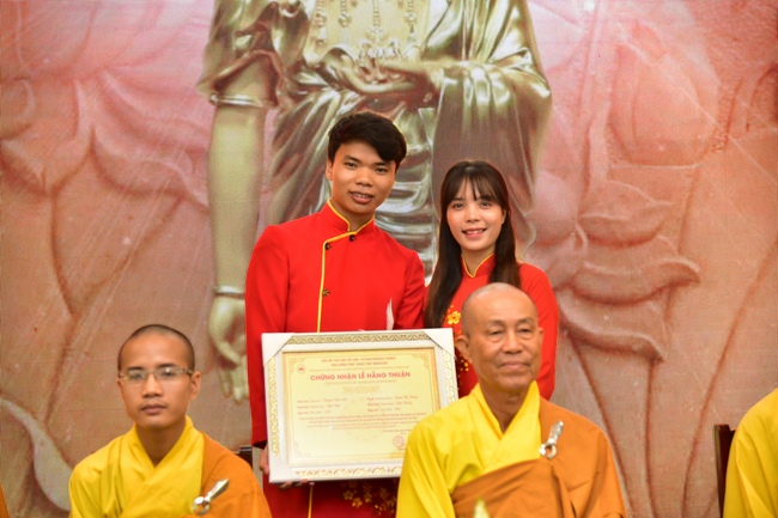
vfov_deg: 19.4
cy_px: 259
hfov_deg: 28.9
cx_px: 389
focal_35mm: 70
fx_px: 1512
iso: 800
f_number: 4
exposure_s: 1/40
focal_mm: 70
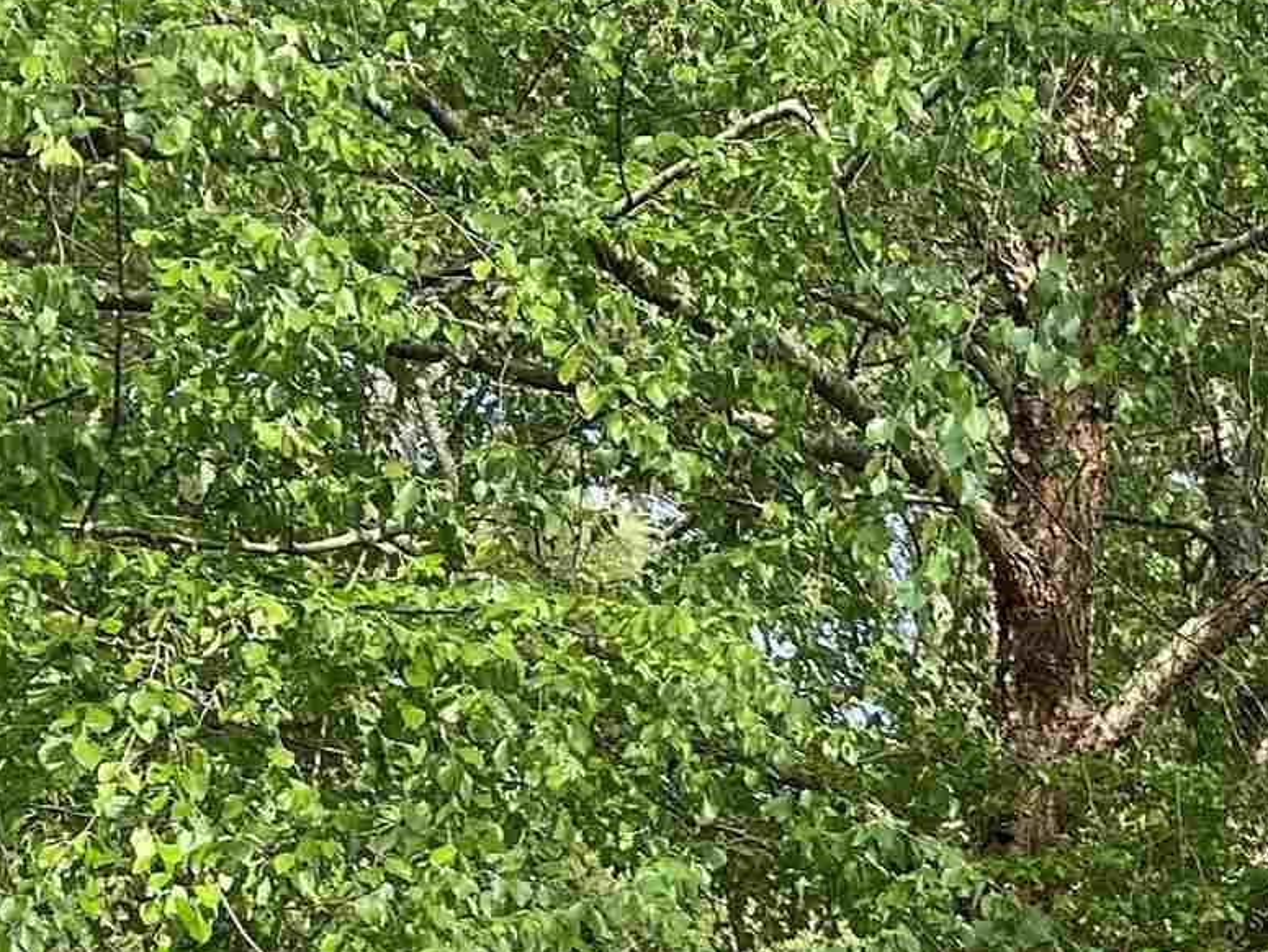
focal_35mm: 103
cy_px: 1680
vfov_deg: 13.1
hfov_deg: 16.4
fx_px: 3775
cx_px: 2192
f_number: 1.8
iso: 32
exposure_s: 1/647
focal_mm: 4.25
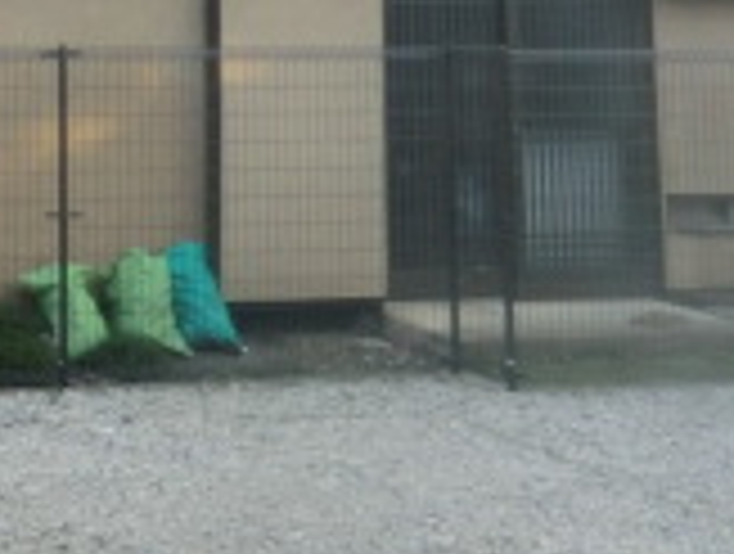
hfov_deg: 17.6
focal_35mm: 94
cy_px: -221
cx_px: -509
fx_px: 1998
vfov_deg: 14.9
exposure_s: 1/80
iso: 80
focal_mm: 4.3
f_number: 3.2
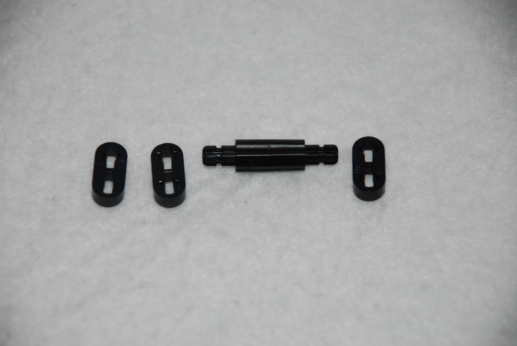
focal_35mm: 202
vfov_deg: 6.8
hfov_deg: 10.1
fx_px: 2912
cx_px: 258
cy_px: 173
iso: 100
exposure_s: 1/60
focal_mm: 135
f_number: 5.6
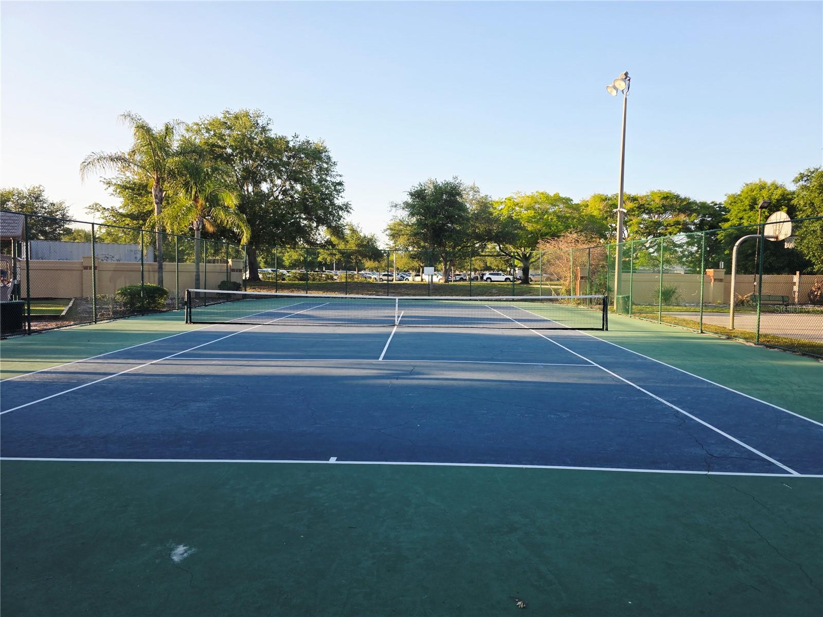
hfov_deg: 73.9
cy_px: 308
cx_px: 412
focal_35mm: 23
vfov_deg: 58.9
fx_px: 547
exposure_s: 1/1358
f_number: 1.7
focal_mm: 6.3
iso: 80
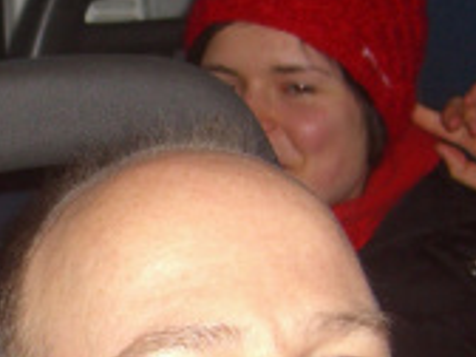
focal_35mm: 158
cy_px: 353
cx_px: -62
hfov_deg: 12.3
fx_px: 2173
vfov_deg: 9.3
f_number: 2.8
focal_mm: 7.9
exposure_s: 1/60
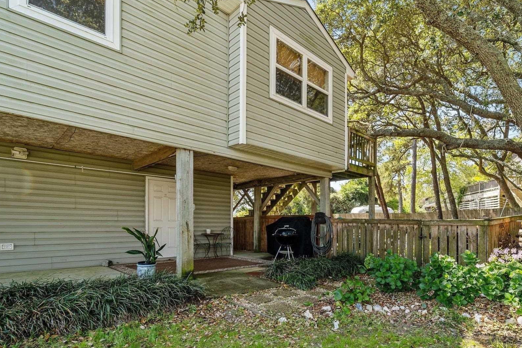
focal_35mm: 18
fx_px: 261
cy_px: 182
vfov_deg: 67.3
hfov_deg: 89.0
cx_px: 310
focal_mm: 14
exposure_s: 1/50
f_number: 8
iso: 100
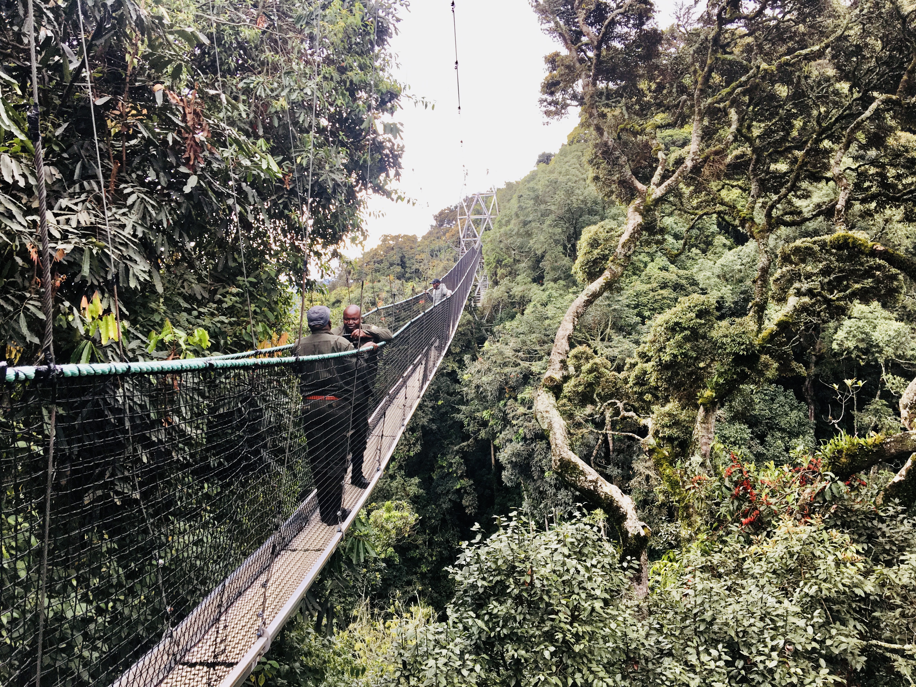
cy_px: 344
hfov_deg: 61.7
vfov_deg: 48.2
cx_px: 458
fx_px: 767
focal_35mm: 29
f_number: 2.2
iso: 32
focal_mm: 4.15
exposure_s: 1/100
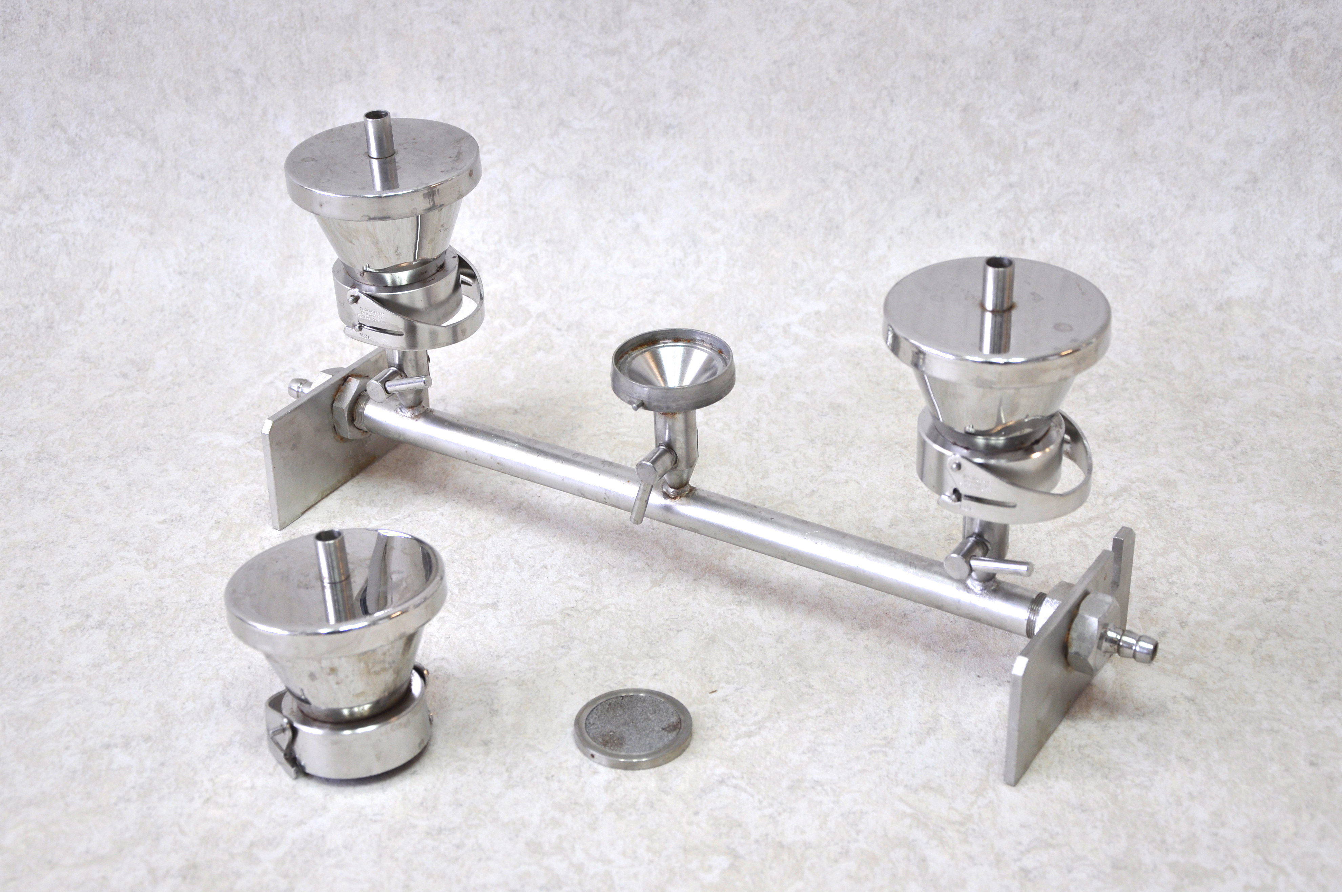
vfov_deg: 23.7
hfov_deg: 35.1
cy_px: 446
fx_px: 2122
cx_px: 671
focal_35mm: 57
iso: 200
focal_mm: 38
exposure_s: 1/25
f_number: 5.6
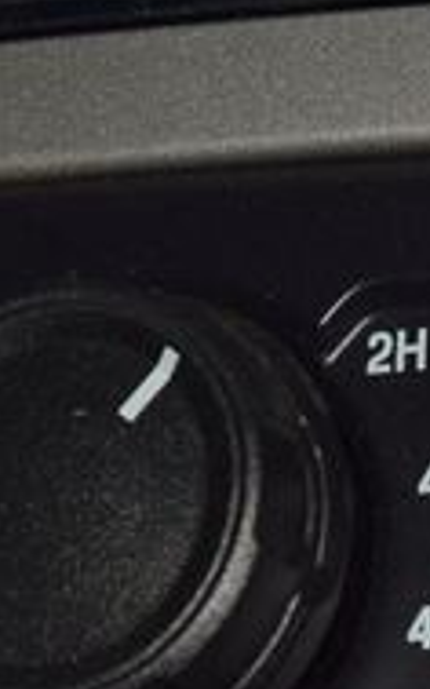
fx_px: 6812
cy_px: 581
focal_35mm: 363
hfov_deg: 3.6
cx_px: 339
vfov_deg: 5.8
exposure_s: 1/125
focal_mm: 70
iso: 100
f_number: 8
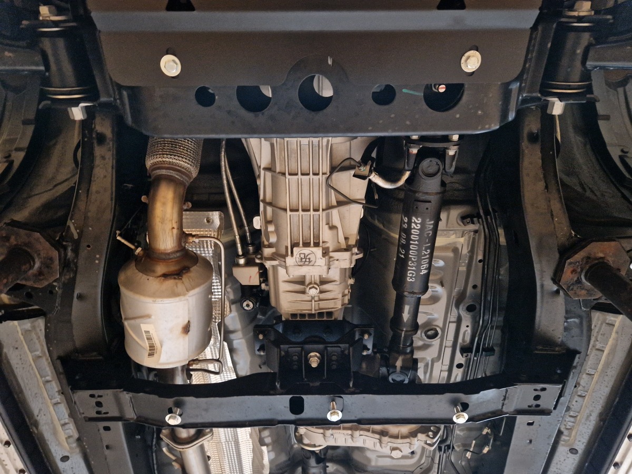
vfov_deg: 58.9
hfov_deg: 73.9
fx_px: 420
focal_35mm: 23
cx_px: 316
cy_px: 237
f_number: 1.8
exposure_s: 1/25
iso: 1250
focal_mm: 5.4
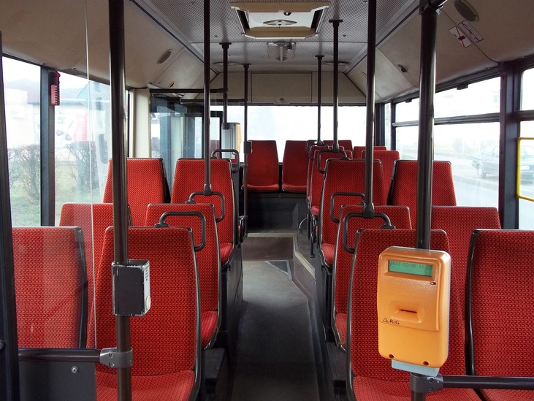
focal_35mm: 35
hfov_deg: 52.6
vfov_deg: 40.7
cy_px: 192
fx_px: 540
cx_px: 263
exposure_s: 1/125
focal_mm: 5.7
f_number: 2.9
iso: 160
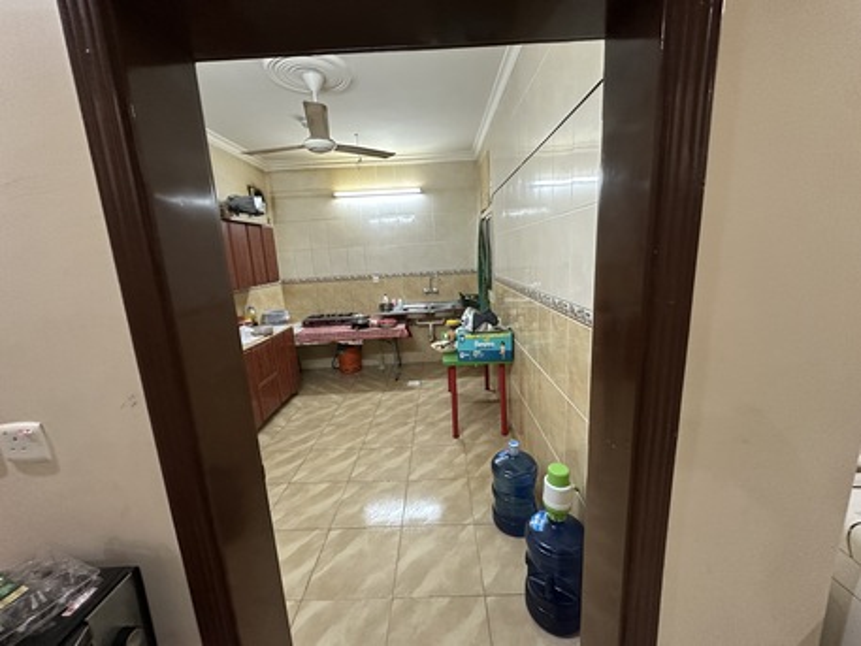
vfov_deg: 85.7
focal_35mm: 14
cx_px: 430
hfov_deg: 102.0
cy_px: 323
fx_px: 348
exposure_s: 1/60
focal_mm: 2.22
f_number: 2.2
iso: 500
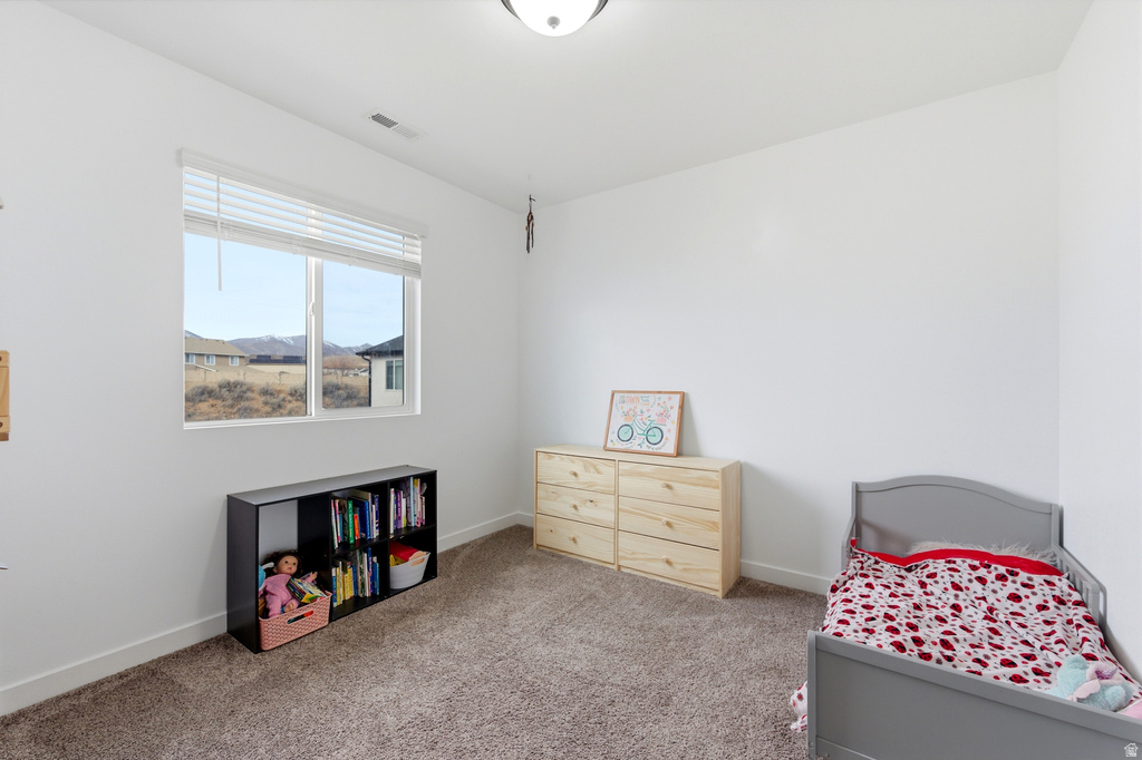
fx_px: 476
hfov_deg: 100.4
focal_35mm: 15
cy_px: 380
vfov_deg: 77.3
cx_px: 571
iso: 800
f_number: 8
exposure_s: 1/3200
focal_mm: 15
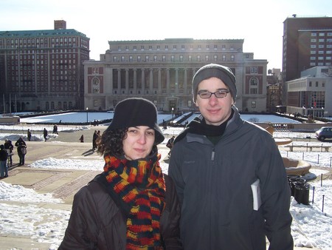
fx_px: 365
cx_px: 166
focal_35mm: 38
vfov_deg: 37.8
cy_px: 125
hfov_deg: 49.0
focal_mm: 6.3
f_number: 4
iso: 80
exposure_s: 1/640
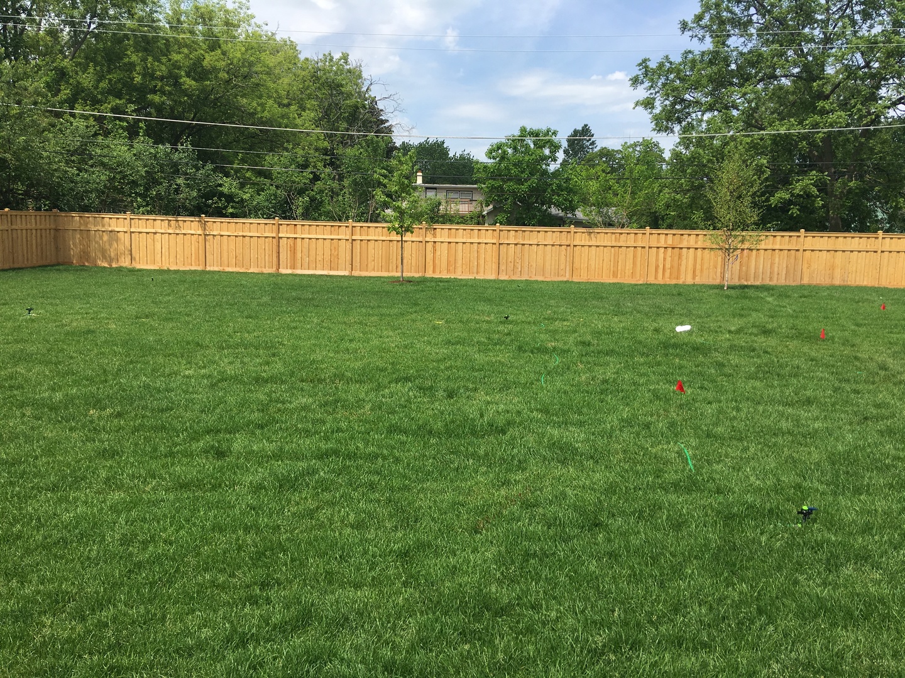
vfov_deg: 48.2
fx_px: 758
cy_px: 339
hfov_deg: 61.7
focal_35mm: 29
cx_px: 452
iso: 25
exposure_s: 1/1748
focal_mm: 4.15
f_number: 2.2
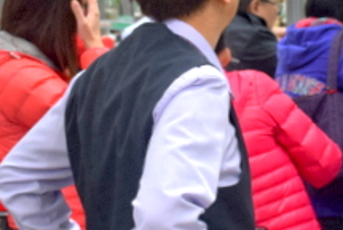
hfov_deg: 13.9
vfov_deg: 9.5
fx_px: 1383
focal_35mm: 145
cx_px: 333
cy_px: 117
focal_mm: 26
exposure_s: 1/60
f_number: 4
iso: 640
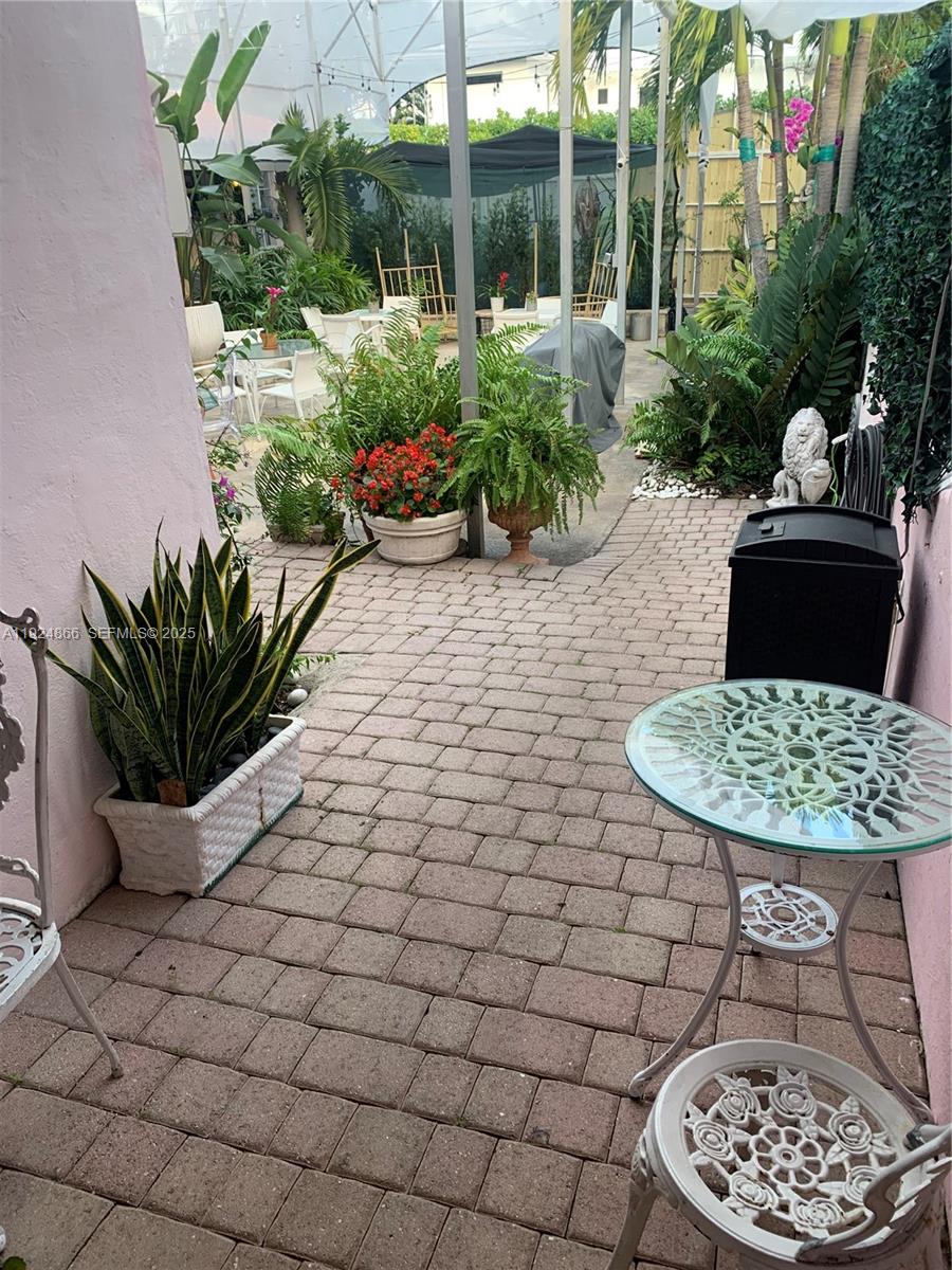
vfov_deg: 67.3
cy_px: 635
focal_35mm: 26
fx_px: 953
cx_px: 476
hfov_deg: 53.1
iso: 50
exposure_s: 1/121
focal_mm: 4.25
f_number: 1.8
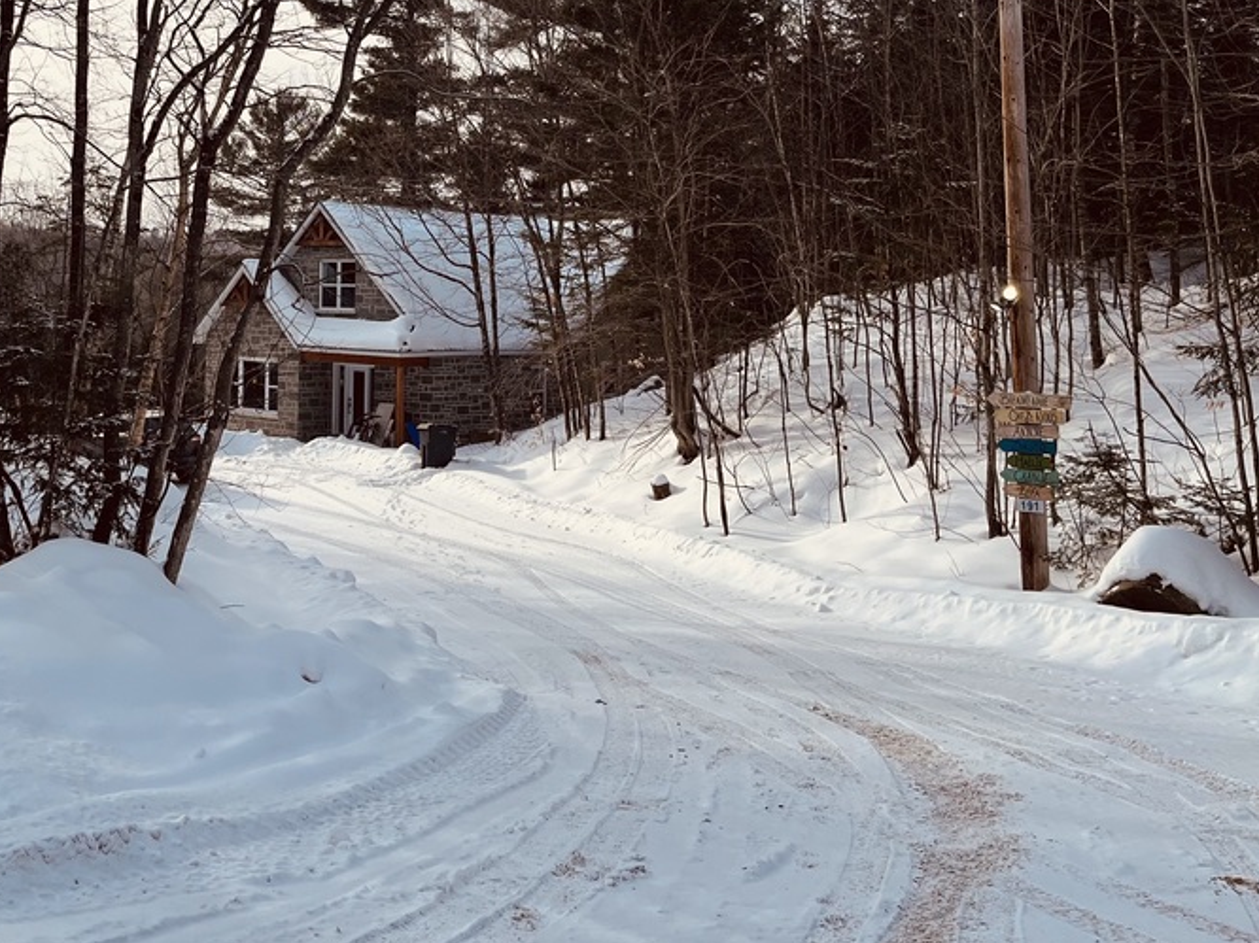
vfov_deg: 35.1
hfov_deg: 45.1
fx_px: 1454
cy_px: 229
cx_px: 306
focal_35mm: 40
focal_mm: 5.1
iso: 50
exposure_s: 1/2755
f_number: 1.6
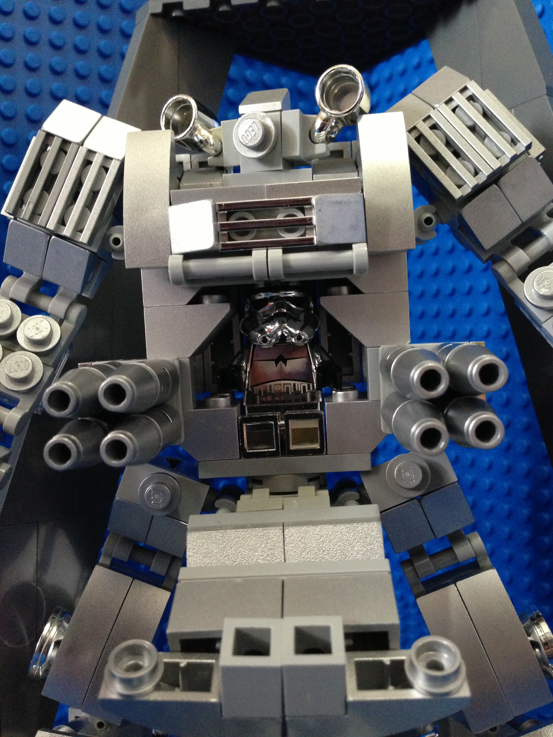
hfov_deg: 42.9
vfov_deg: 55.4
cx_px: 276
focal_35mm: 33
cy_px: 368
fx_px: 703
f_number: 2.4
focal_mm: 4.13
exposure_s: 1/15
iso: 400
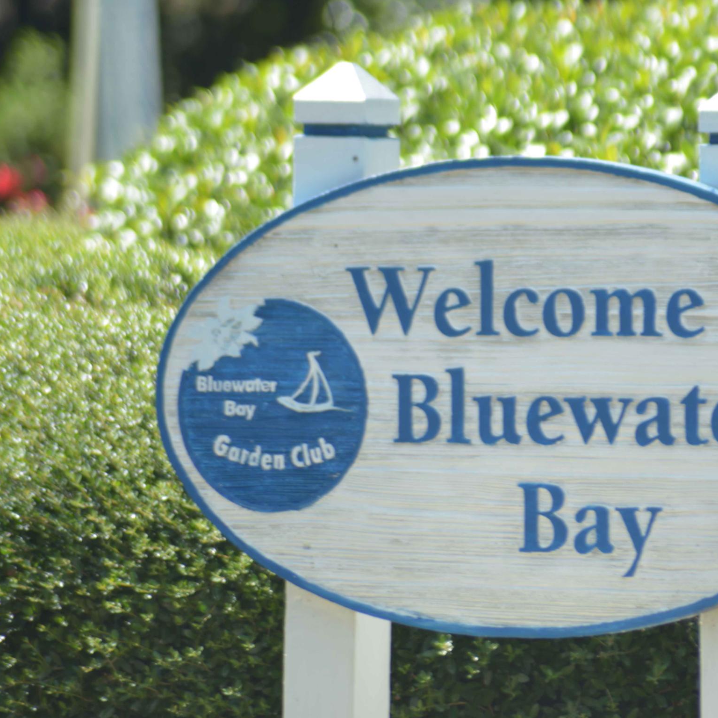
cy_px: 385
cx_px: 568
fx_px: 11686
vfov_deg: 3.5
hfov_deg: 3.5
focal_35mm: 498
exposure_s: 1/100
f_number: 6.3
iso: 100
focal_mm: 300
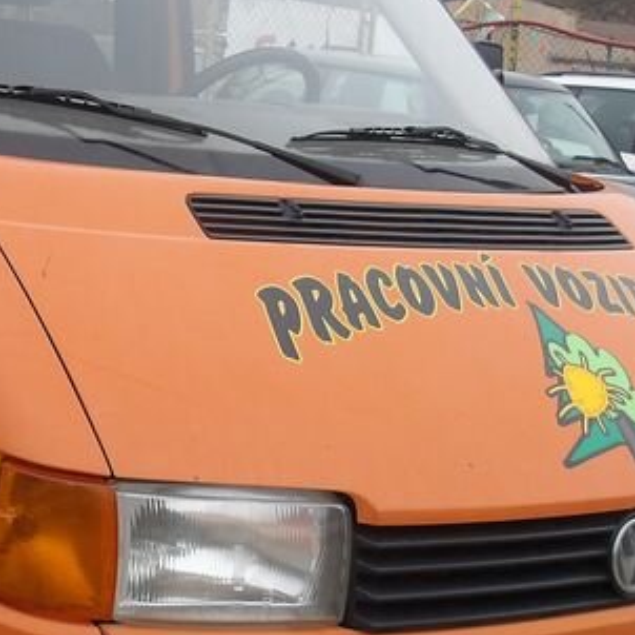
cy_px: 324
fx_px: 1681
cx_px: -34
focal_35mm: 81
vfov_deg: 21.4
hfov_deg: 20.5
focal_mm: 4.9
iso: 100
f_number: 3
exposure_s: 1/120
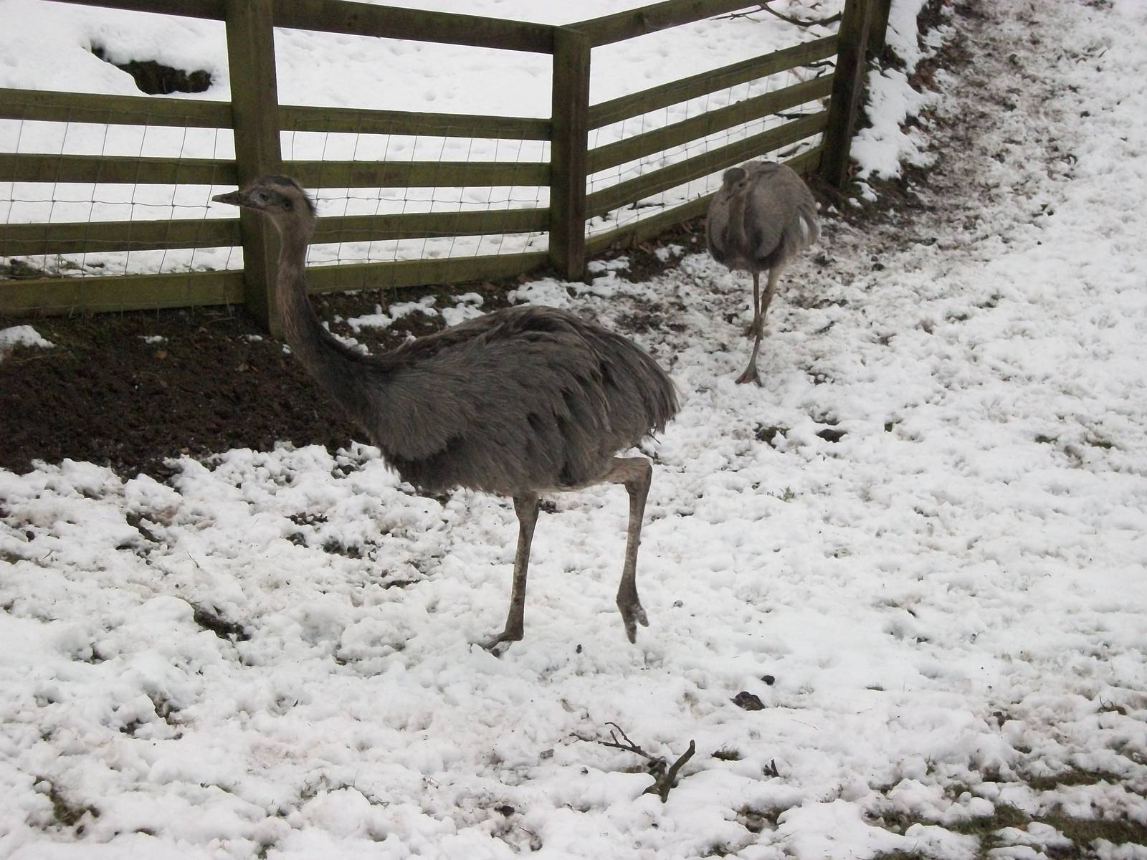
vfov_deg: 23.7
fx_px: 2054
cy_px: 430
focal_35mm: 62
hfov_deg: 31.2
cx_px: 574
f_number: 4.1
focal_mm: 11
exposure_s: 1/500
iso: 387
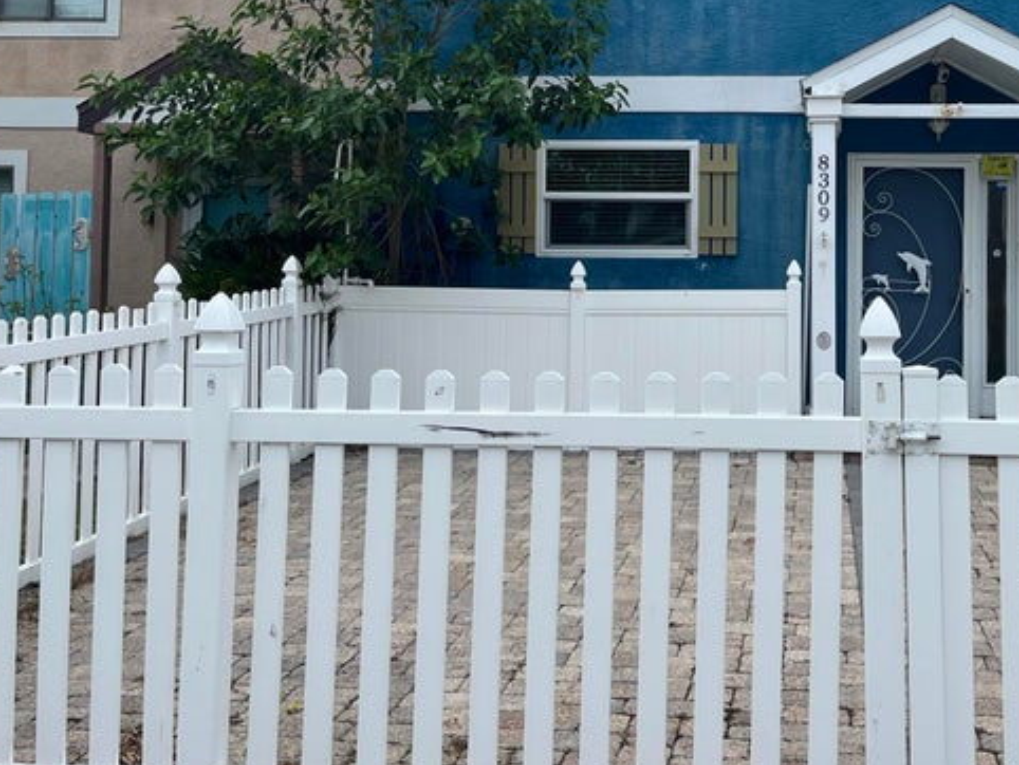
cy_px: 201
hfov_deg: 40.6
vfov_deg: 31.1
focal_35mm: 46
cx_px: 701
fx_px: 1355
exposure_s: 1/1106
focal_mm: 5.1
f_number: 1.6
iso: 50
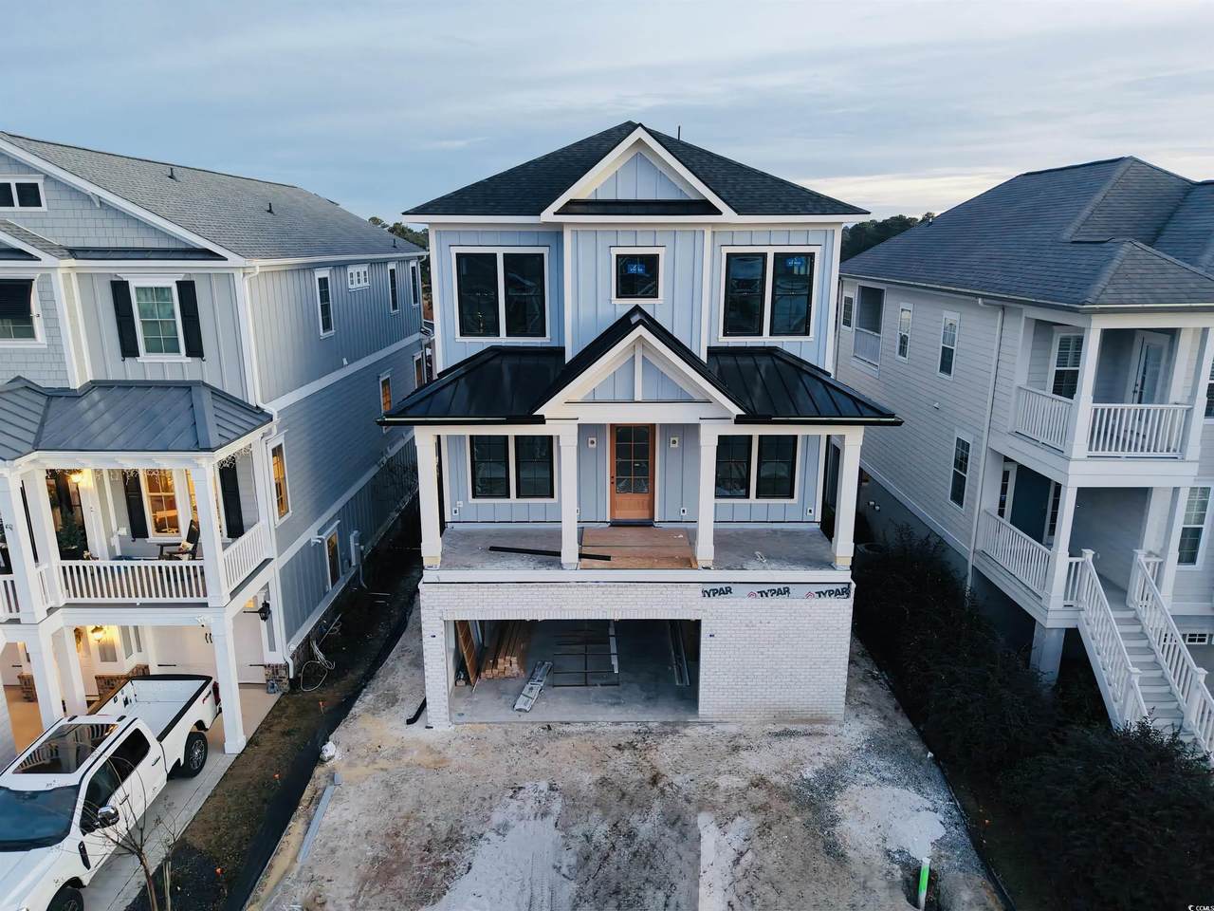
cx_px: 607
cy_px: 456
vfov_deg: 56.8
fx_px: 842
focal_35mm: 24
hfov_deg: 71.6
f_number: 1.8
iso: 200
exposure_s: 1/15
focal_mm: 8.67
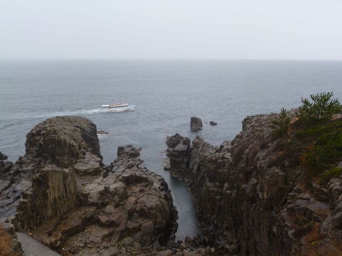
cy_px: 128
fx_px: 375
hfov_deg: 49.0
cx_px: 171
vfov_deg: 37.7
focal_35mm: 38
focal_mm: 6.8
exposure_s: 1/60
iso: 160
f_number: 3.2
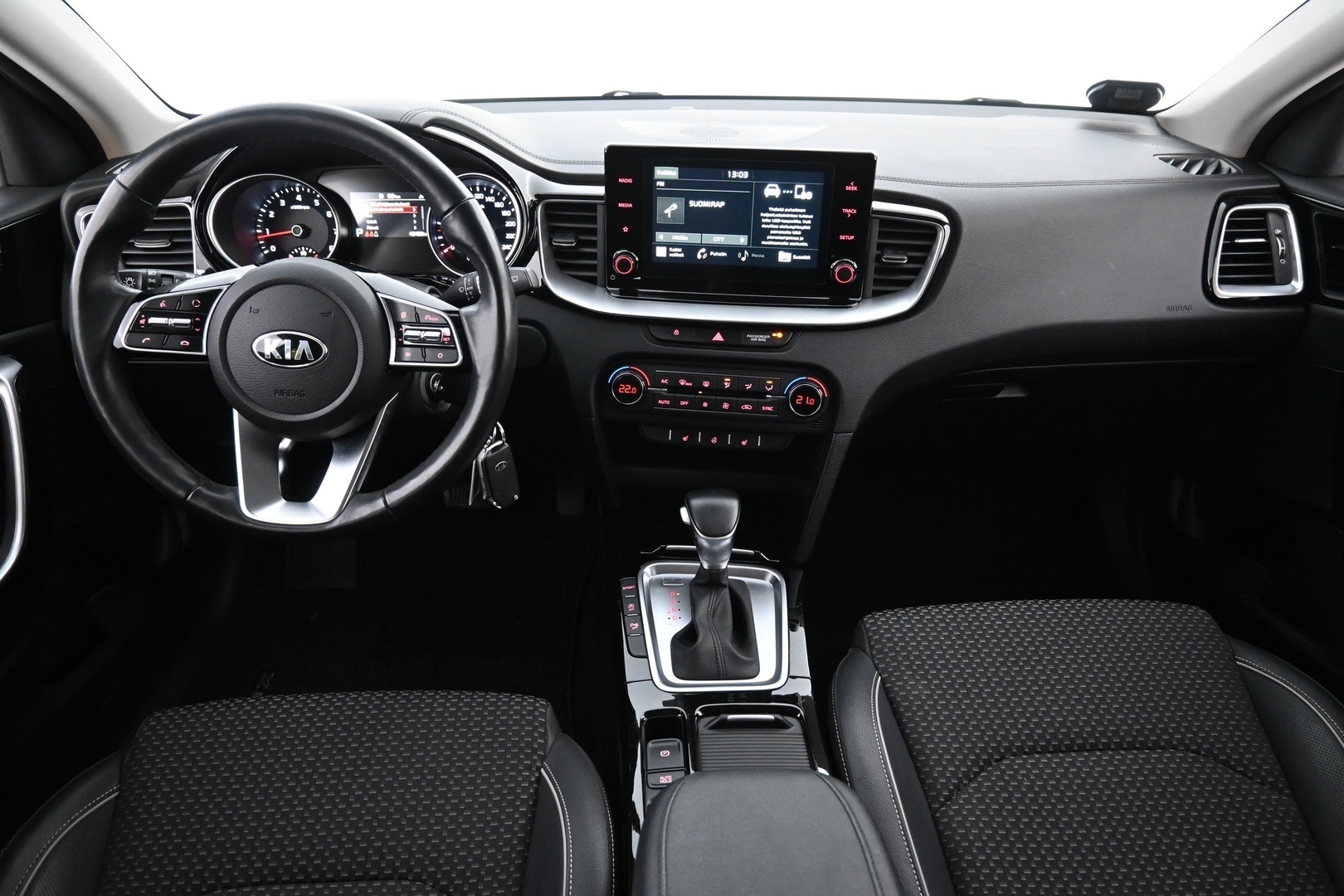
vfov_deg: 53.1
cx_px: 672
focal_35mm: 24
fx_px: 896
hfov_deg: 73.7
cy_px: 448
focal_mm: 16
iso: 3200
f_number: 3.5
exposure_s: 1/25
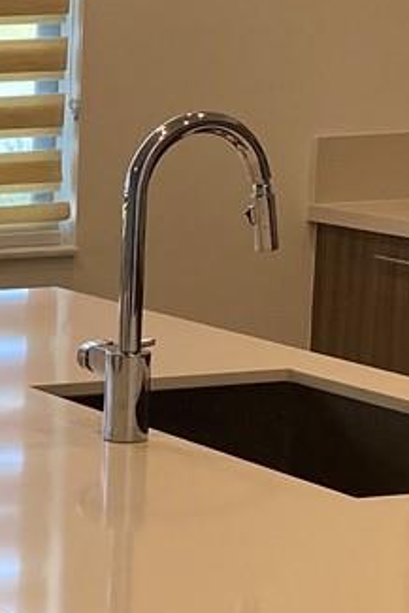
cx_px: -680
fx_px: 2264
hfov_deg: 9.0
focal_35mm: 133
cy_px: 472
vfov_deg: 15.3
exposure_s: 1/120
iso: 64
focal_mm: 4.25
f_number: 1.8
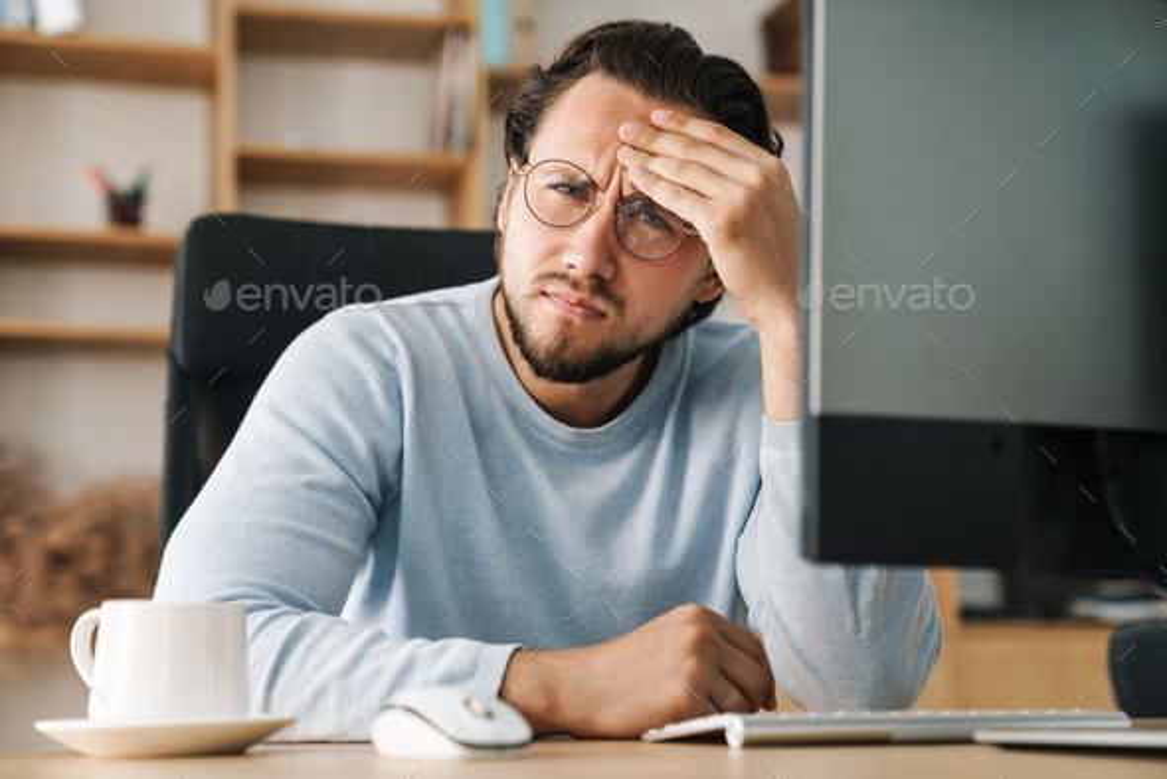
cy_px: 390
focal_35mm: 70
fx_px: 2270
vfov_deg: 19.5
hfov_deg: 28.8
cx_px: 584
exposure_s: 1/125
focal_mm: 70
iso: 1250
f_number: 2.8
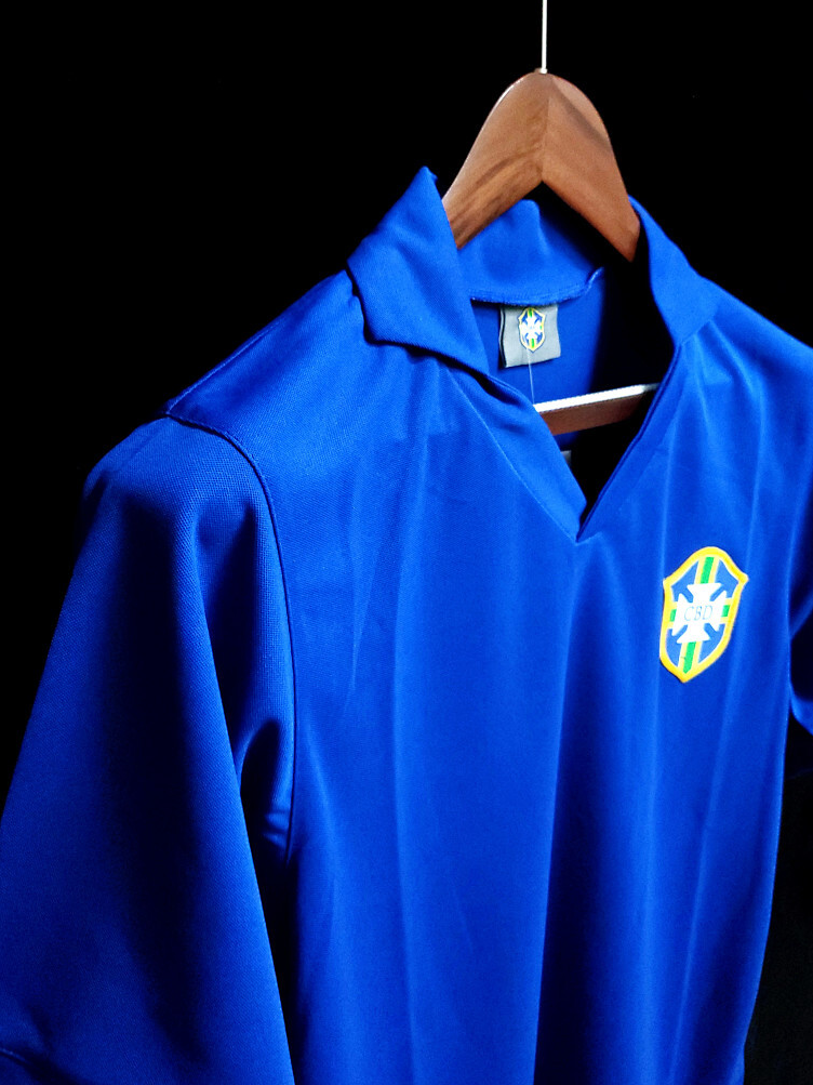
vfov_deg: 63.4
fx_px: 877
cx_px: 411
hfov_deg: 49.7
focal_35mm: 28
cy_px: 561
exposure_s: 1/30
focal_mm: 4.3
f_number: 1.5
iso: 500
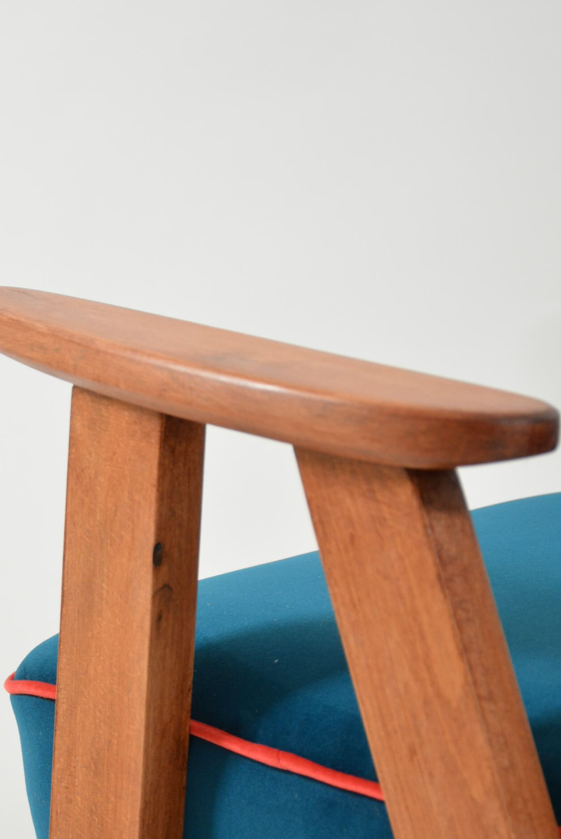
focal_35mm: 139
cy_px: 516
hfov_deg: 9.9
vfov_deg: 14.7
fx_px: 3243
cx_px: 308
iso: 900
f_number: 5
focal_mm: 58
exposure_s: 1/125
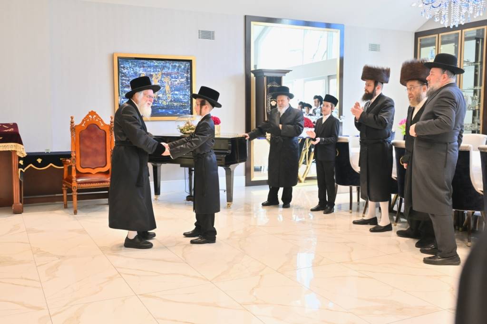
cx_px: 244
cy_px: 162
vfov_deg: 36.8
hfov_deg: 53.1
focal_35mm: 36
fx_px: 487
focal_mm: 24
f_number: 4
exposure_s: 1/160
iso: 640
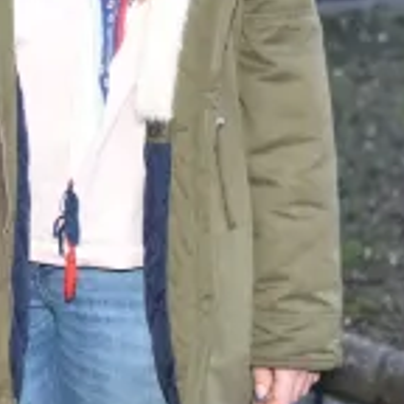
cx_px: 20
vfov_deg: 11.1
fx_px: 2020
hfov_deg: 11.3
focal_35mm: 153
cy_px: -122
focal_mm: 34
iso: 800
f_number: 2.8
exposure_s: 1/30
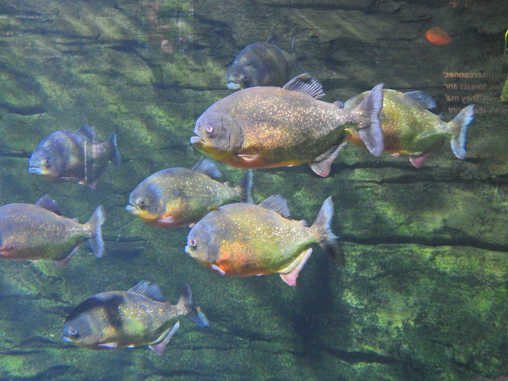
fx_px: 734
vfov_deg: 29.1
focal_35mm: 50
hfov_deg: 38.2
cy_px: 190
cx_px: 254
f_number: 3.5
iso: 800
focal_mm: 8.9
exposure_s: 1/13
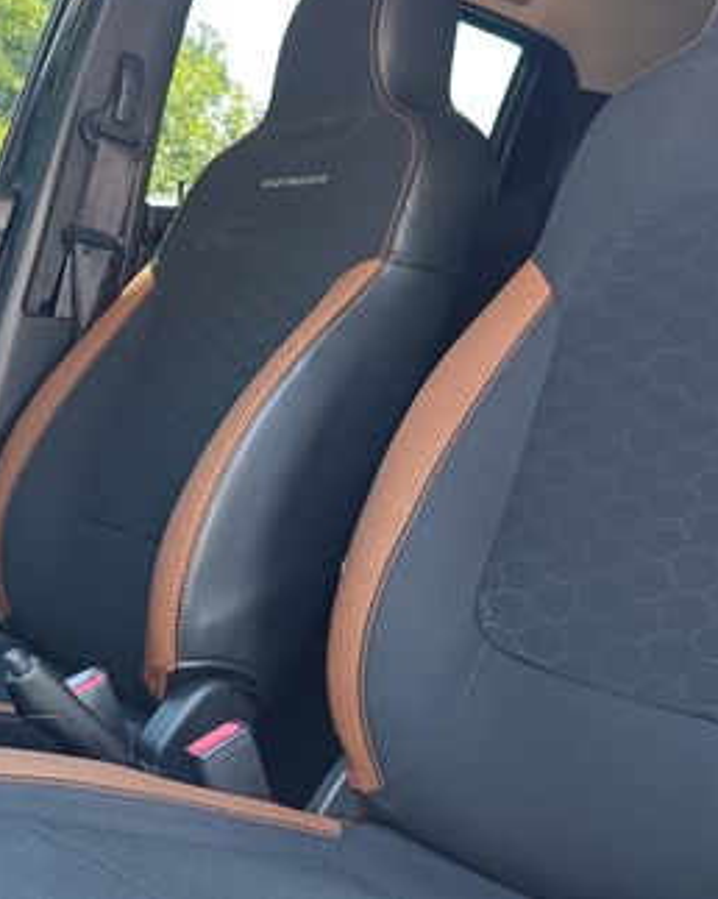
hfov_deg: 39.8
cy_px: 409
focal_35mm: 37
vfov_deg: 49.0
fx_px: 984
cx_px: 264
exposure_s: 1/121
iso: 562
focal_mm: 4.94
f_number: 1.5
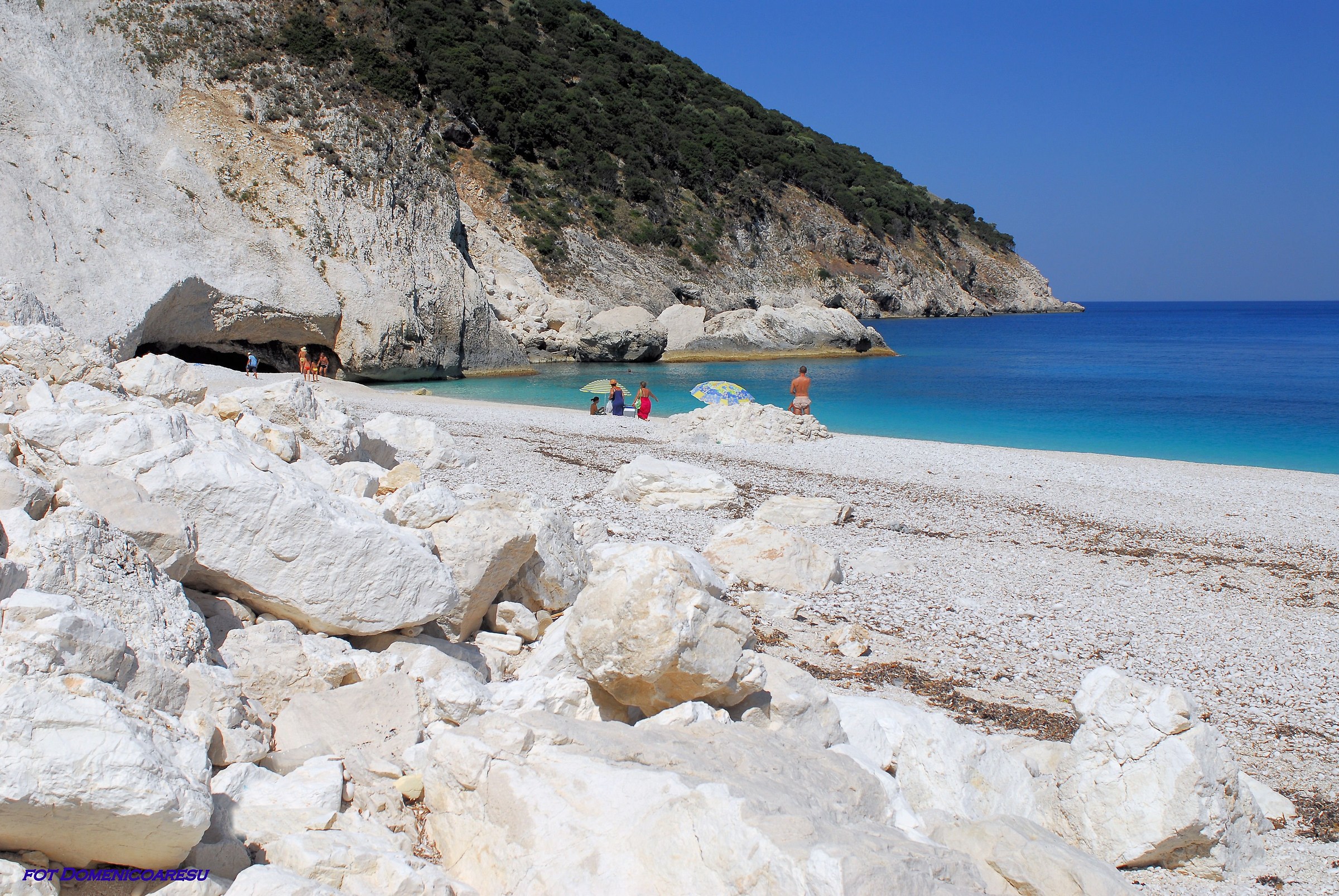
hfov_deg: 46.4
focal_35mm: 42
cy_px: 448
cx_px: 670
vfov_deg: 32.0
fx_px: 1564
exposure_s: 1/200
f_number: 7.1
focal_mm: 28
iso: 100
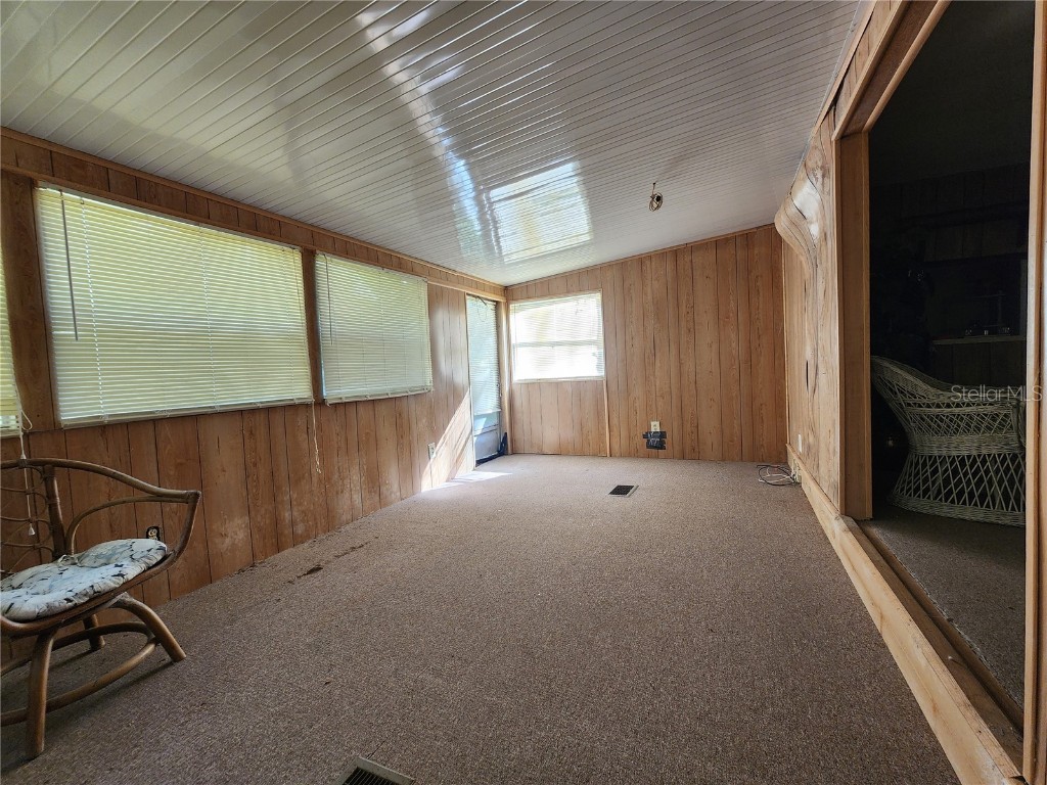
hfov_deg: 106.2
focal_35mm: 13
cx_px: 524
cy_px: 392
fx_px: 393
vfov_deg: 89.9
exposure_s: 1/60
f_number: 2.2
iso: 125
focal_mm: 2.2
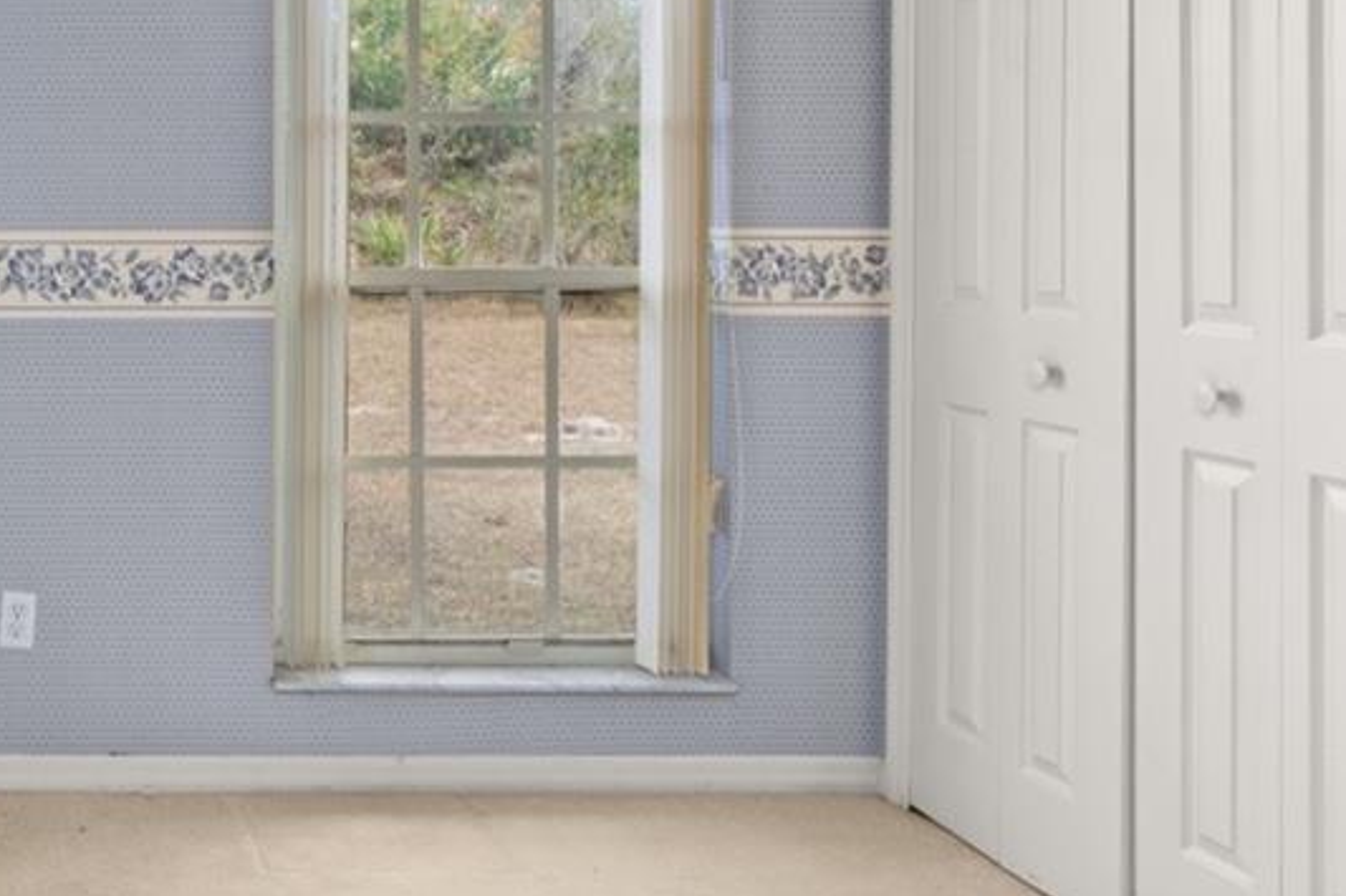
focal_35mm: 42
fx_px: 1570
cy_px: 192
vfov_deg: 31.1
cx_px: 8
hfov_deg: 40.7
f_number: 11
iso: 400
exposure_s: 1/6
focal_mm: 14
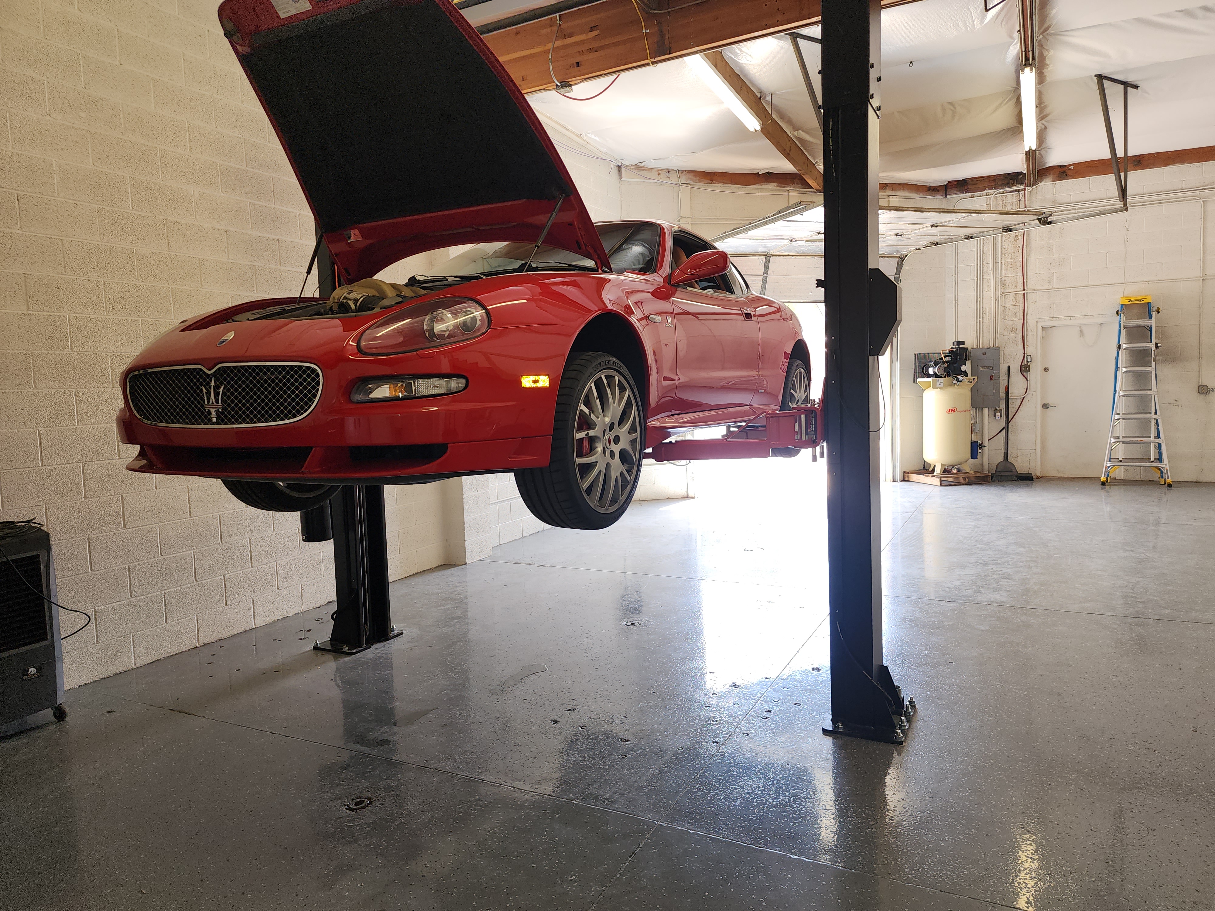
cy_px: 456
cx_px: 608
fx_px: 807
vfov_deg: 58.9
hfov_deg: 73.9
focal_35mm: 23
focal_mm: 6.4
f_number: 1.8
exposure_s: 1/60
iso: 32
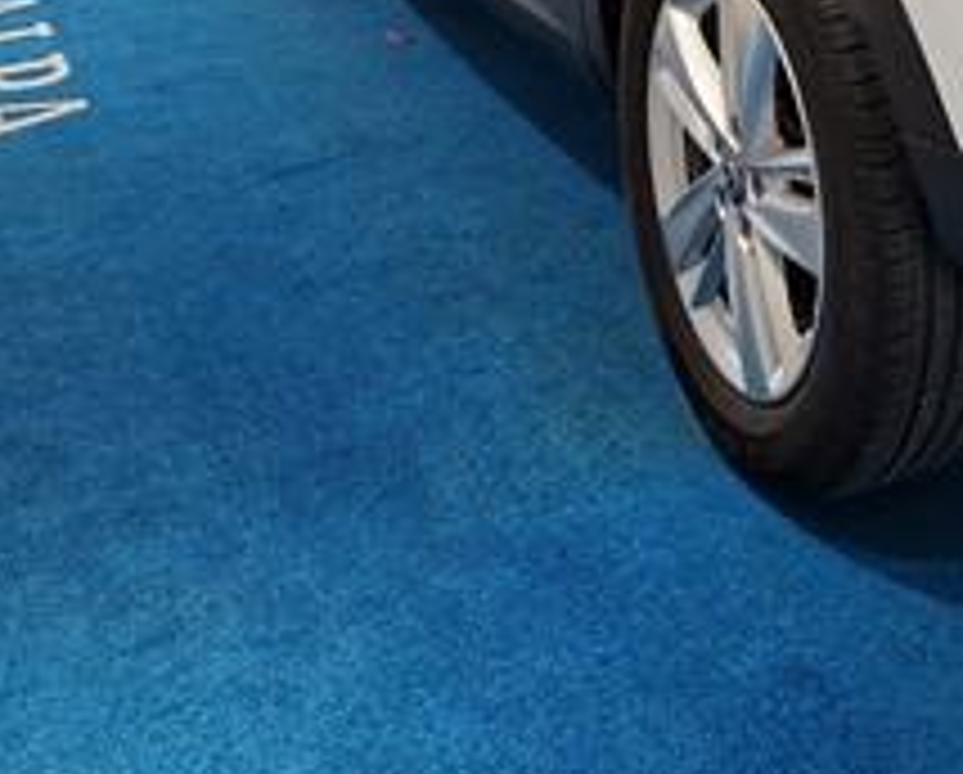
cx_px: 1287
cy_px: -202
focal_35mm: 67
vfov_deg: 21.0
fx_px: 1913
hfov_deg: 24.3
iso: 100
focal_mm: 5.4
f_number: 1.8
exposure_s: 1/180
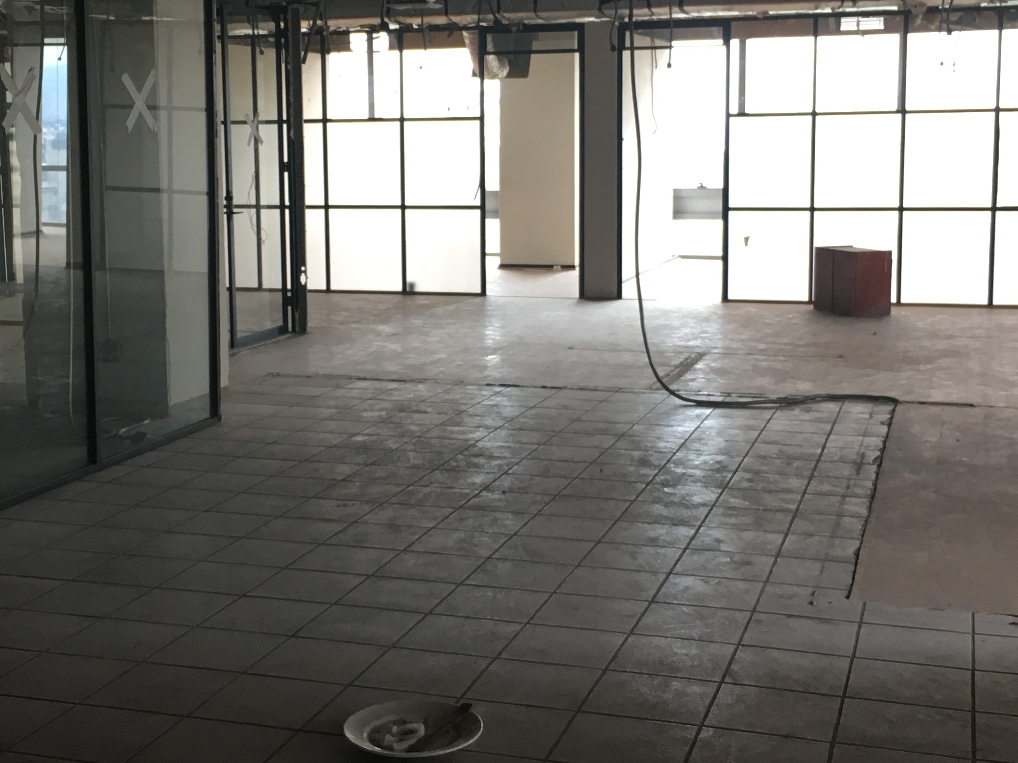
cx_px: 454
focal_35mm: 50
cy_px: 332
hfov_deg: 38.1
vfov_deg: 29.1
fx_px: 1470
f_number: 2.2
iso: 64
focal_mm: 4.15
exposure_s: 1/30
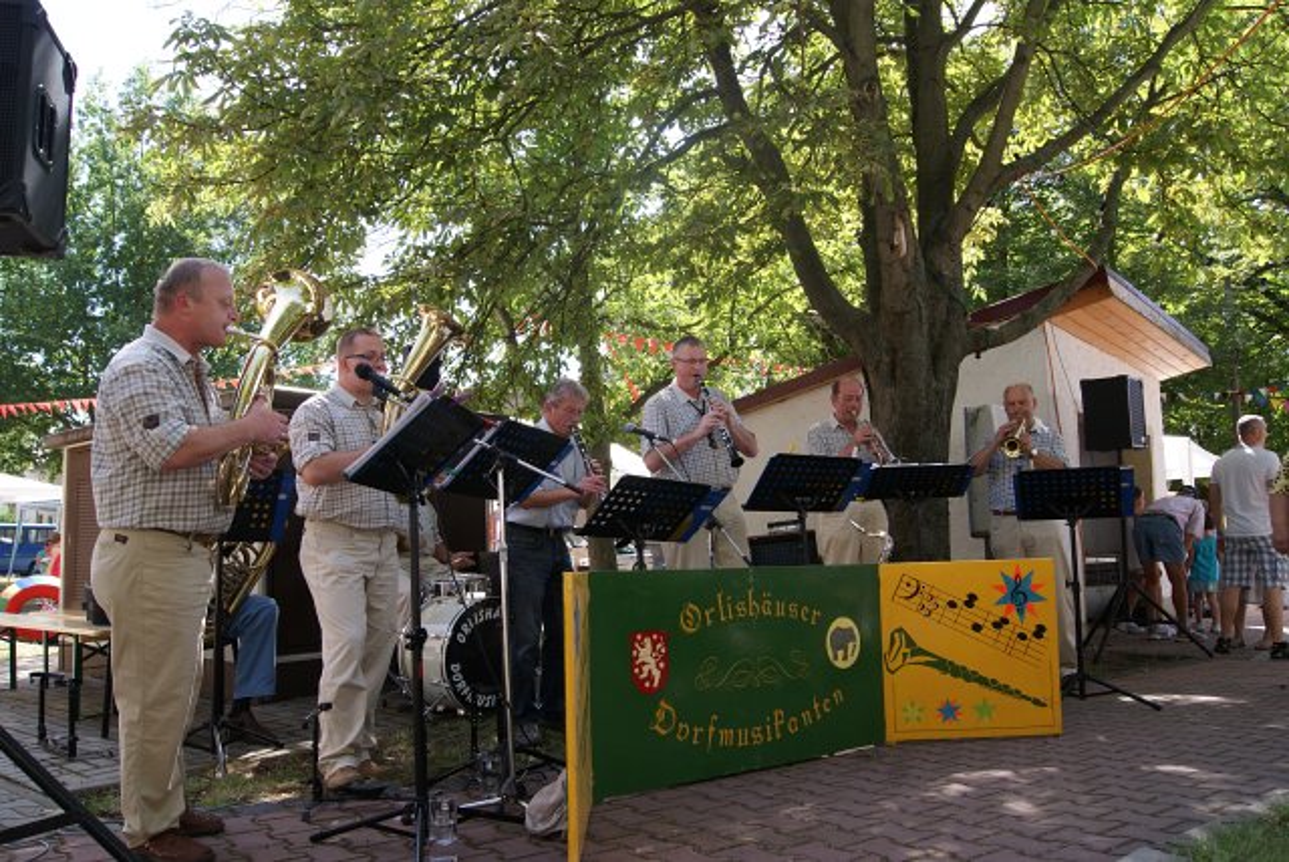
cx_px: 644
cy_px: 431
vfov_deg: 48.0
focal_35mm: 27
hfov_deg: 67.3
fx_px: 968
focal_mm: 18
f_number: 7.1
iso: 100
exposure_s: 1/60
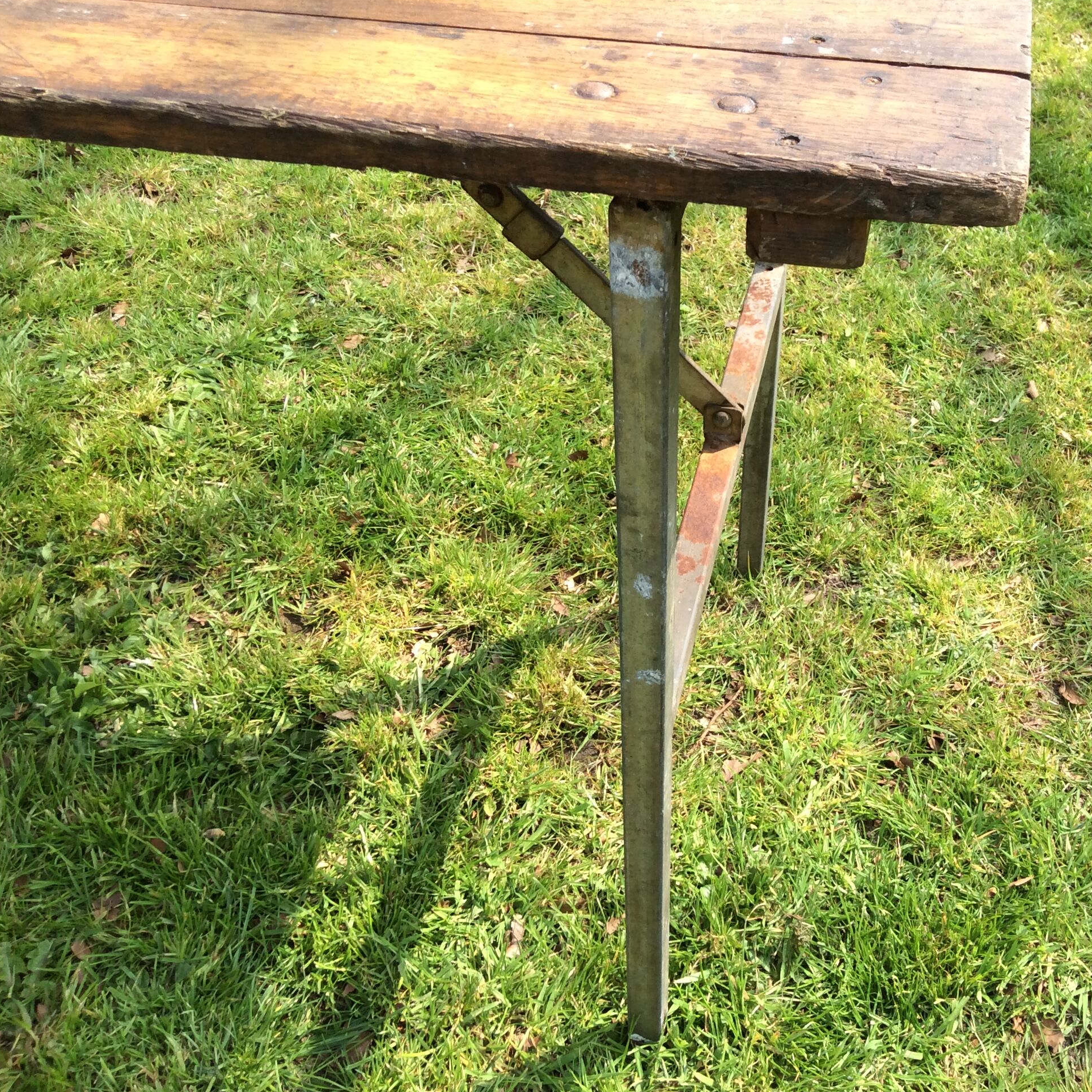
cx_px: 729
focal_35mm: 38
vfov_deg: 43.9
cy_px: 545
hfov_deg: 43.2
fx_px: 1356
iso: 32
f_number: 2.4
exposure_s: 1/400
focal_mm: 3.3
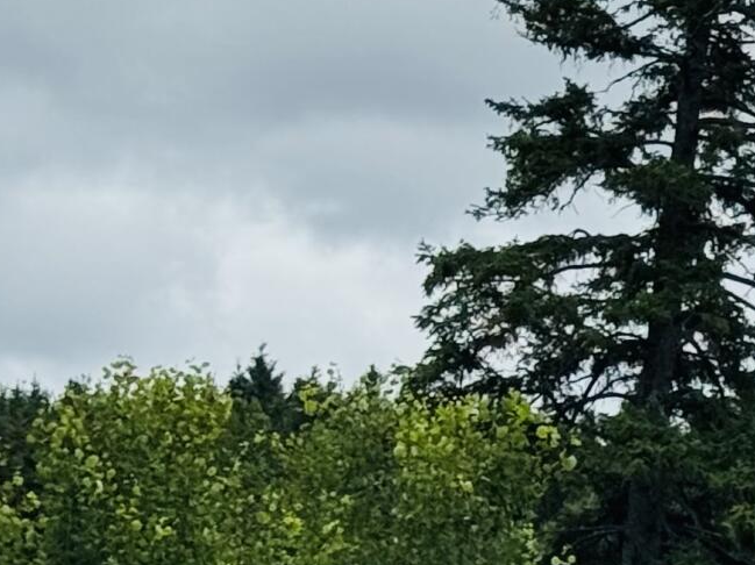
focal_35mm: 222
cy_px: 370
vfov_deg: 6.7
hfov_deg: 8.6
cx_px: 1362
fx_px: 4839
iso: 64
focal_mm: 6.76
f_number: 1.78
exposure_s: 1/2959
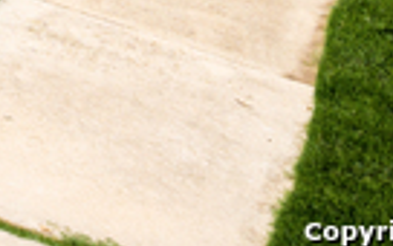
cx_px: -390
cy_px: -334
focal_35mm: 67
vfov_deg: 14.0
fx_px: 718
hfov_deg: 19.0
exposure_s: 1/8000
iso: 500
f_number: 4
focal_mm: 14
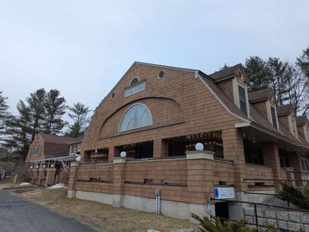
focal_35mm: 24
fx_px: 214
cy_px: 116
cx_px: 154
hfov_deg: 71.5
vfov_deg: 56.9
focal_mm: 6.81
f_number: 1.85
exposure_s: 1/967
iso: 46
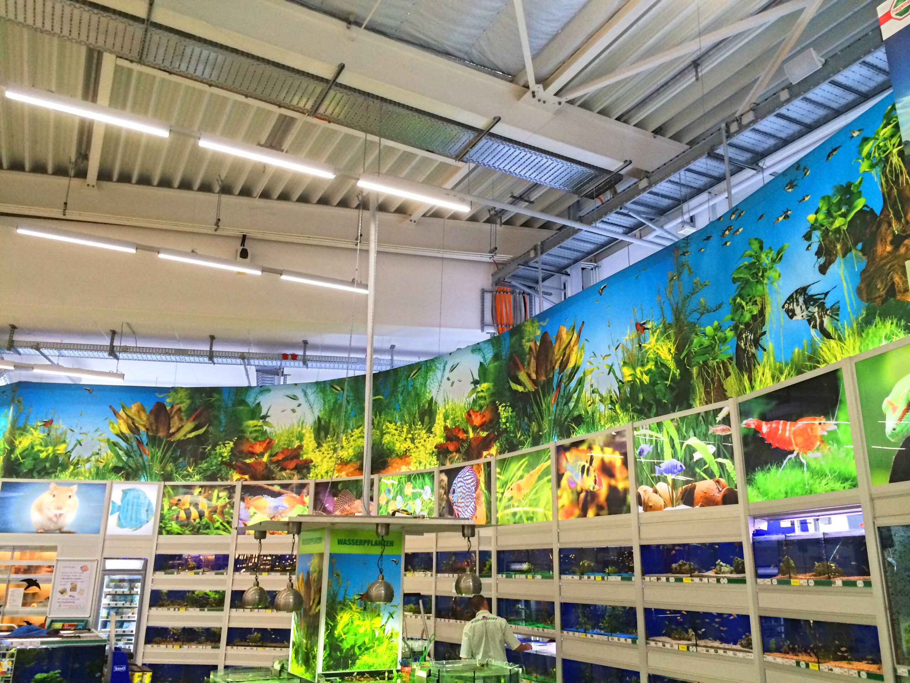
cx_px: 455
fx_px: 789
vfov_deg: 46.8
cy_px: 342
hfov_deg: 60.0
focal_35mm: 30
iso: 50
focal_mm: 4.12
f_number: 2.2
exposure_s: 1/30
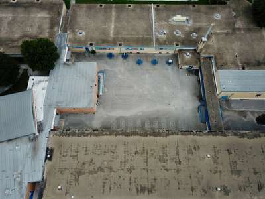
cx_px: 132
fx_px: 199
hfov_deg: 67.3
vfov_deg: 53.1
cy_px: 100
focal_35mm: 26
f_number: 2.2
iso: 100
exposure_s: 1/473
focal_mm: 4.73
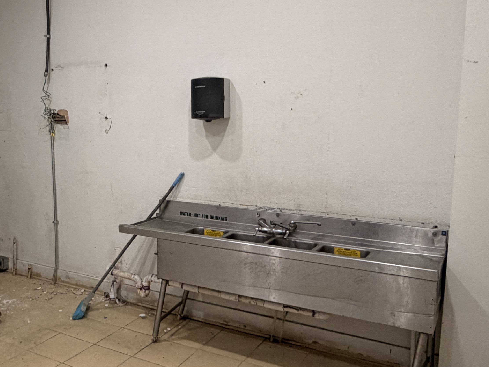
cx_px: 153
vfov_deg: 39.7
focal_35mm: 36
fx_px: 509
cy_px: 186
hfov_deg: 50.2
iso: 200
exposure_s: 1/60
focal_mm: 2.22
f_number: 2.2
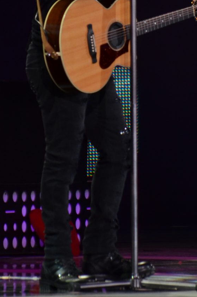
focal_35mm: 724
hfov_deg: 1.9
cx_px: 107
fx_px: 5972
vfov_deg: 2.9
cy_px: 27
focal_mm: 200
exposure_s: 1/125
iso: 800
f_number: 5.6
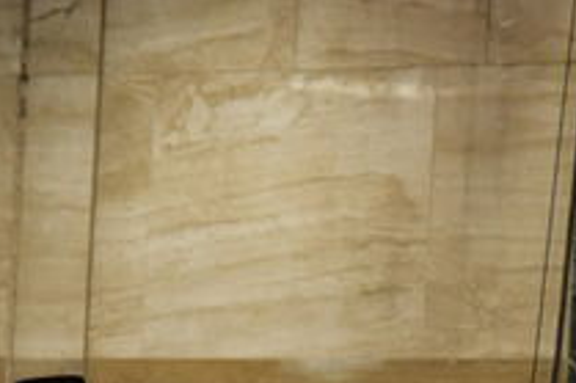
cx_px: 810
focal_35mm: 712
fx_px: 11383
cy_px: 628
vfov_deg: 1.9
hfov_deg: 2.9
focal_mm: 145
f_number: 2.8
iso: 800
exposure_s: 1/125
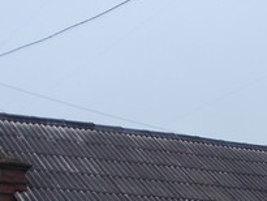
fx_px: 1096
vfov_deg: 10.1
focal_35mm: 142
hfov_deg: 13.6
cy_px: 318
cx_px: 302
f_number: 3.1
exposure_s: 1/125
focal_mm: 5.3
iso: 80
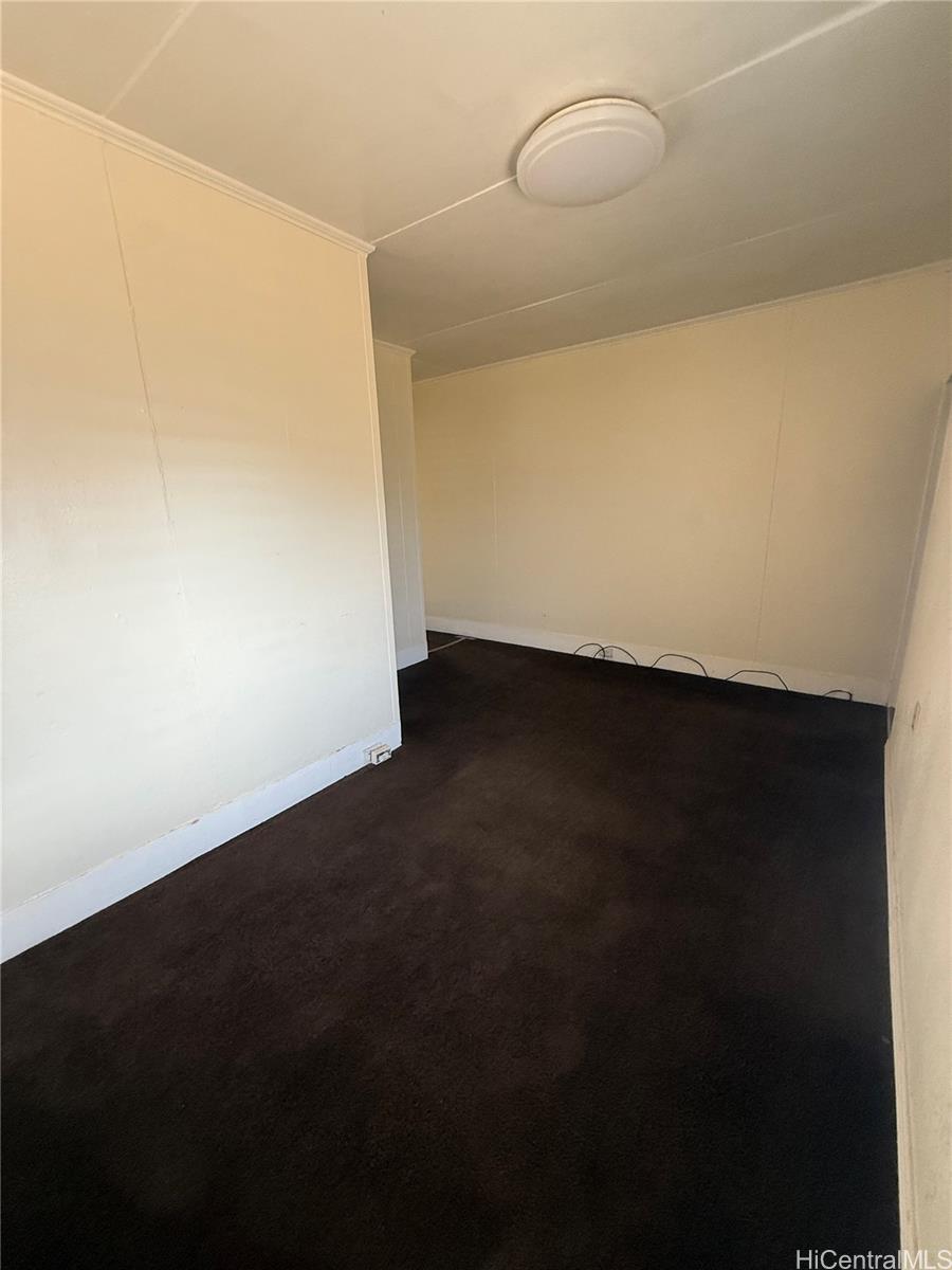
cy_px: 635
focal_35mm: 14
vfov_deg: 102.1
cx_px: 476
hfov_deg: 85.7
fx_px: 513
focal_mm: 2.22
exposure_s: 1/71
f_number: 2.2
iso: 320
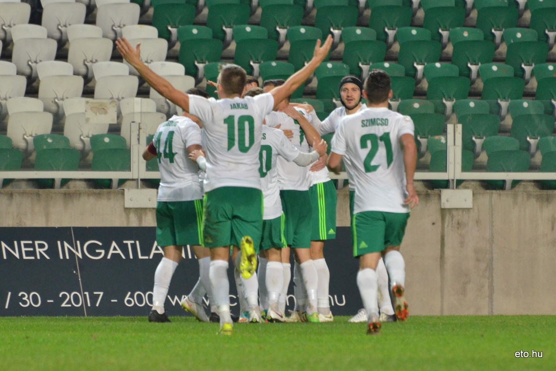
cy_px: 186
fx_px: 6952
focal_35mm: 450
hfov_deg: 4.6
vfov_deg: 3.1
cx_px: 278
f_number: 5.6
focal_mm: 300
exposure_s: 1/250
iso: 2000
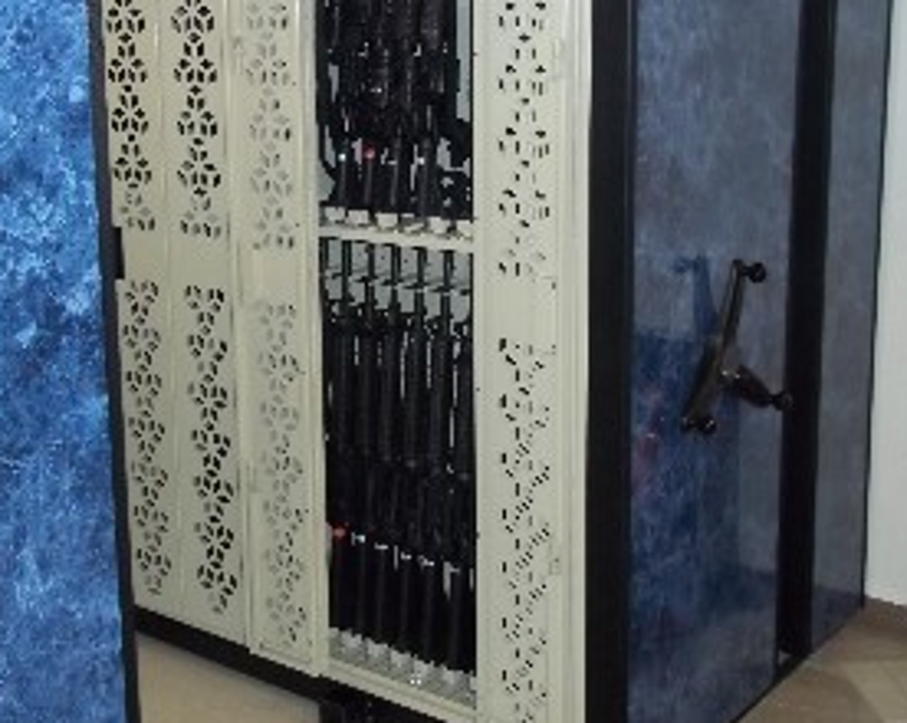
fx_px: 1367
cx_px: 348
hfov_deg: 36.5
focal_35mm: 51
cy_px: 279
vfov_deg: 29.5
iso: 320
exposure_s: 1/30
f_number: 3.1
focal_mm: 6.5
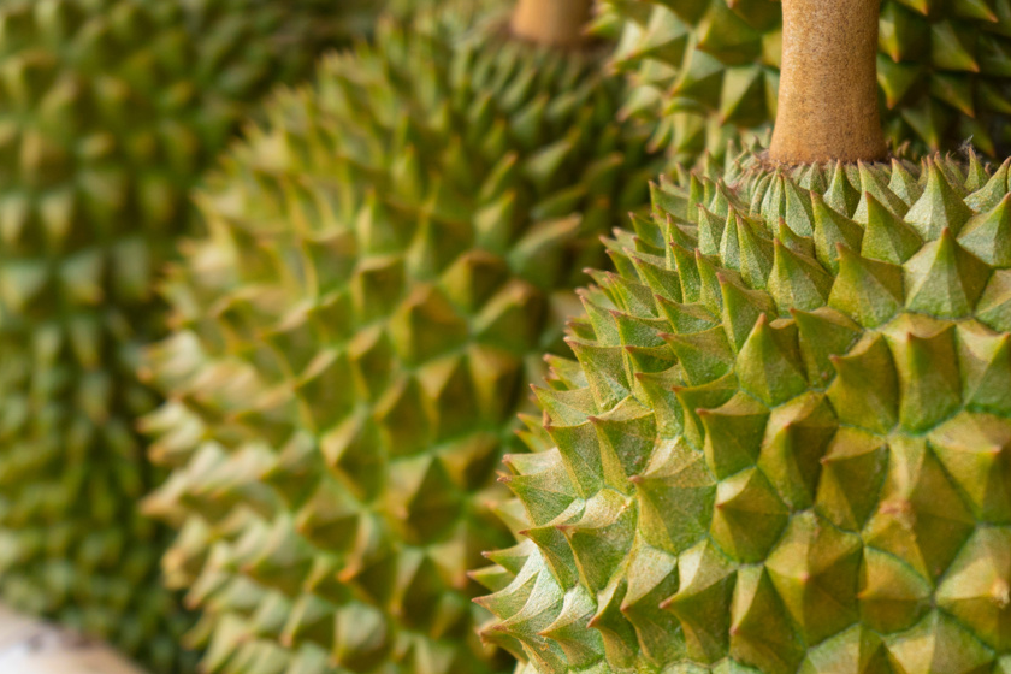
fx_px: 3229
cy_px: 445
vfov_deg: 11.9
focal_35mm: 115
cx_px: 552
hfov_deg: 17.8
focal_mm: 70
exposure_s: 1/160
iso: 400
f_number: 5.6
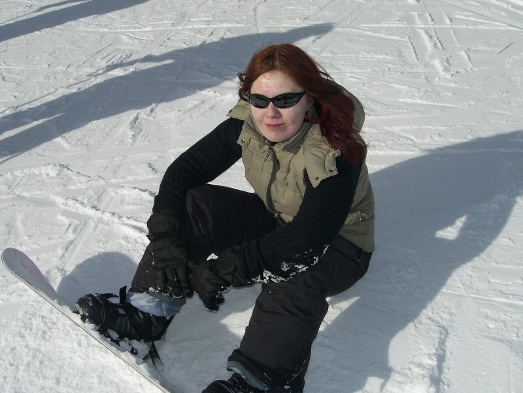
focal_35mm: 38
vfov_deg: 37.7
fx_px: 574
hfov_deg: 49.0
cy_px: 196
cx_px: 262
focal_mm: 6.3
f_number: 4.4
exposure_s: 1/1600
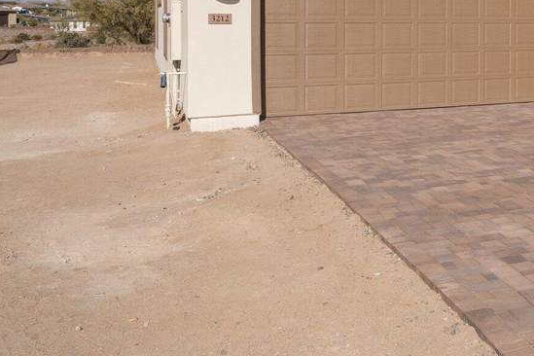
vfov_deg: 25.6
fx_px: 758
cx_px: 620
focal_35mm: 51
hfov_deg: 32.8
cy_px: 32
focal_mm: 21.9
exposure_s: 1/2000
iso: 400
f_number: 8
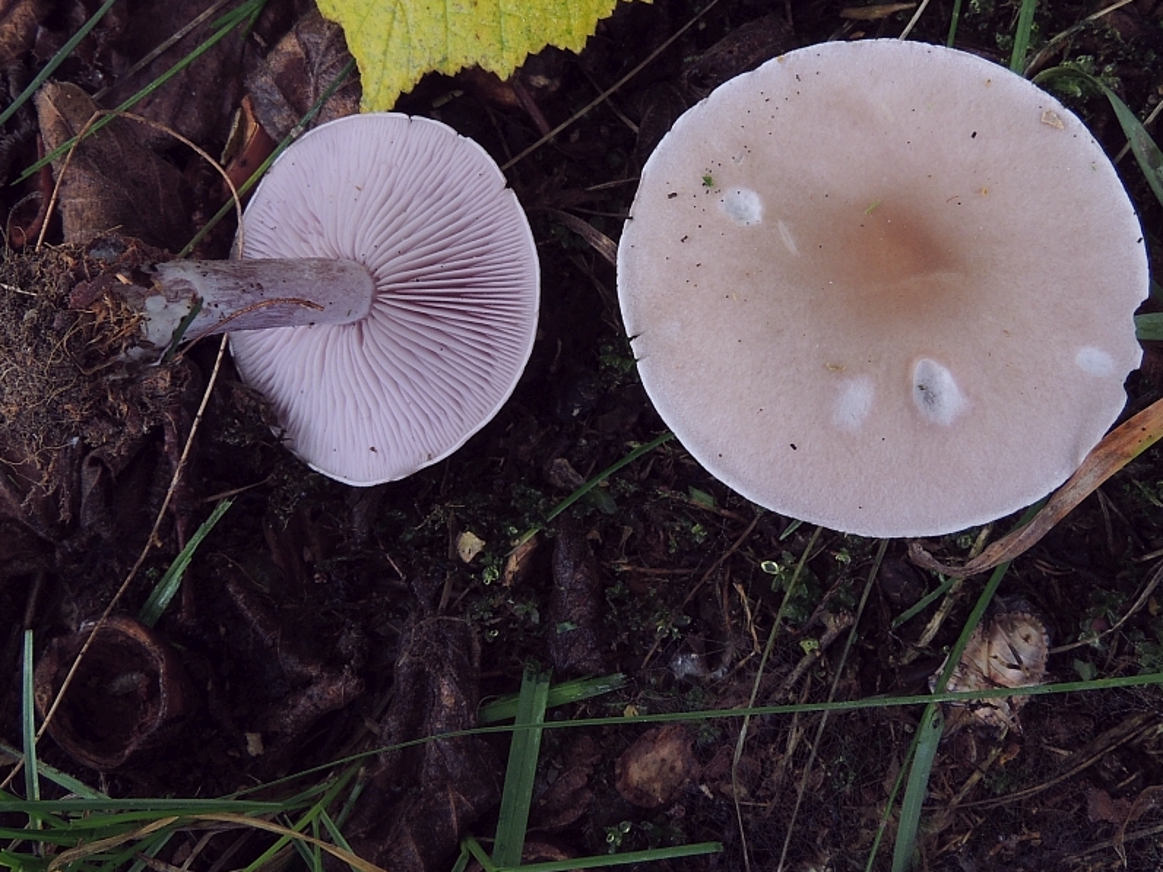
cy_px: 342
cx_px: 603
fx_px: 1512
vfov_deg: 32.1
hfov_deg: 42.1
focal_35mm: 45
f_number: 7.2
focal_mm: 6.2
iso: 100
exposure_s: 1/5
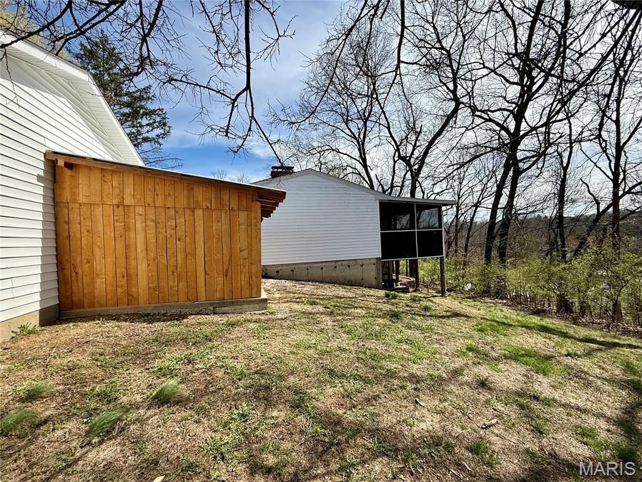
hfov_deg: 102.1
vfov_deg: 85.7
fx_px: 260
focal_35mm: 14
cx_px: 321
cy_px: 241
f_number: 2.2
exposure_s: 1/1497
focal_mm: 2.22
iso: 50
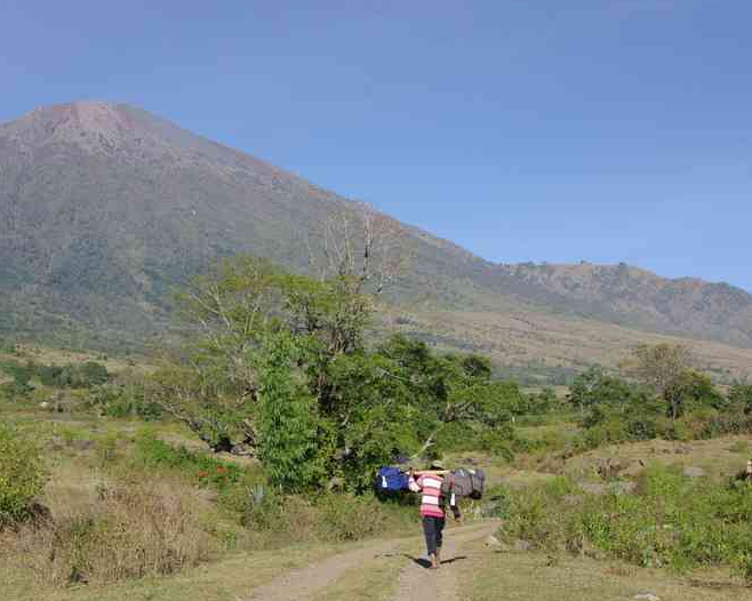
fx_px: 1275
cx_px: 331
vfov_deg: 26.5
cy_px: 363
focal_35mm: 57
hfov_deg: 32.8
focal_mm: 26.8
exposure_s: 1/180
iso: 100
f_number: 8
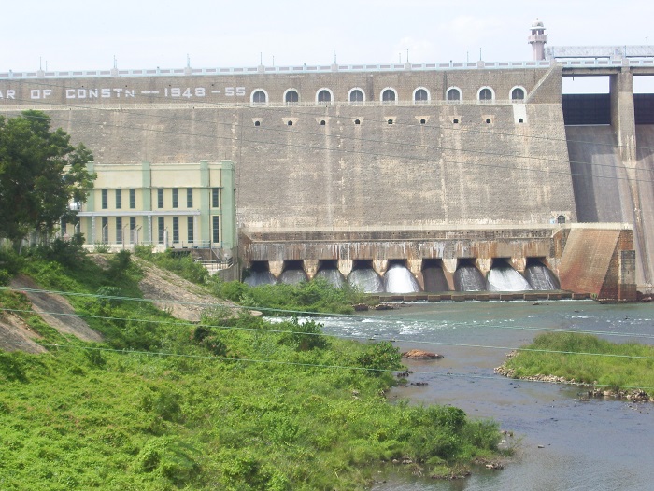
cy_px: 246
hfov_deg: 22.5
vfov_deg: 17.0
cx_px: 327
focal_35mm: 87
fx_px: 1645
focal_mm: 14.3
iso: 80
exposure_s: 1/640
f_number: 4.3
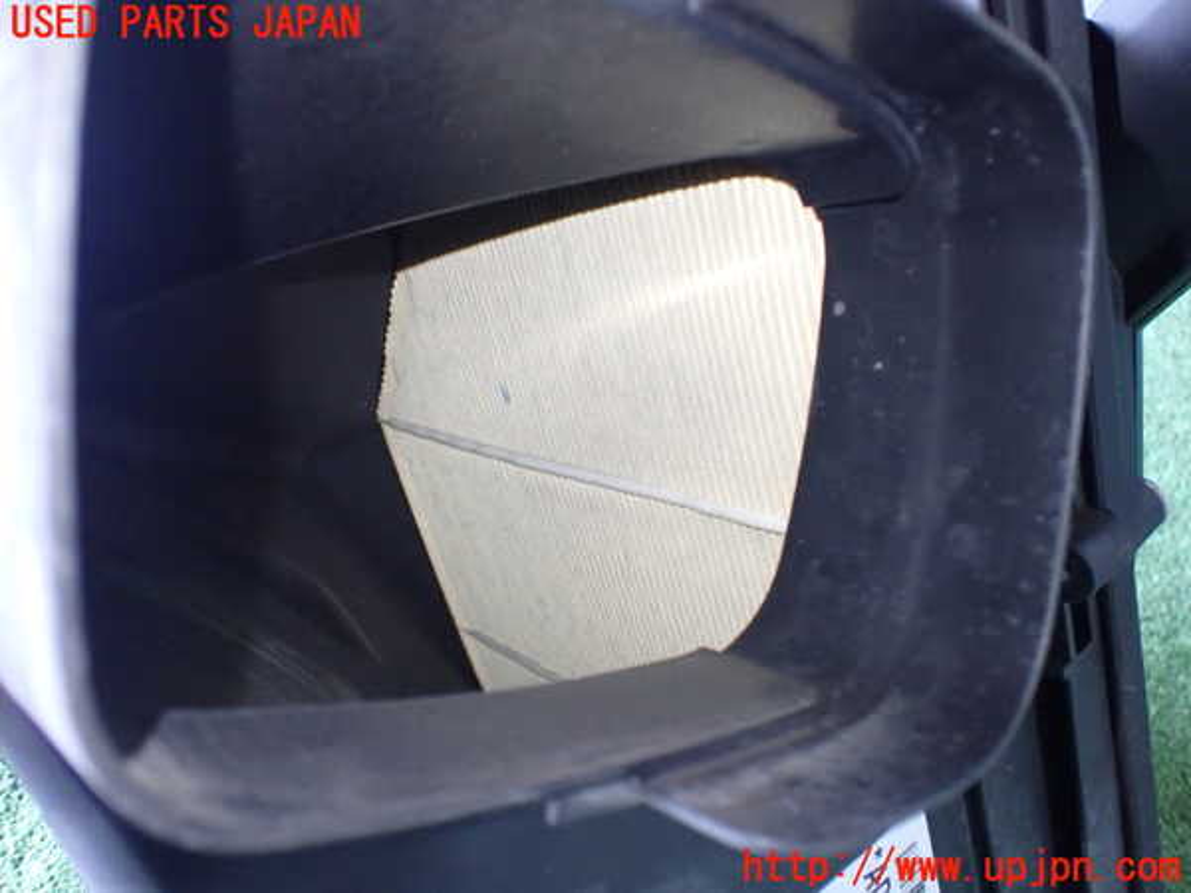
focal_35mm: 30
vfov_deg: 46.8
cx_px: 596
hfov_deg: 60.0
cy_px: 446
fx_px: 1032
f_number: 2.3
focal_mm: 5.4
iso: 800
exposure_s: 1/50
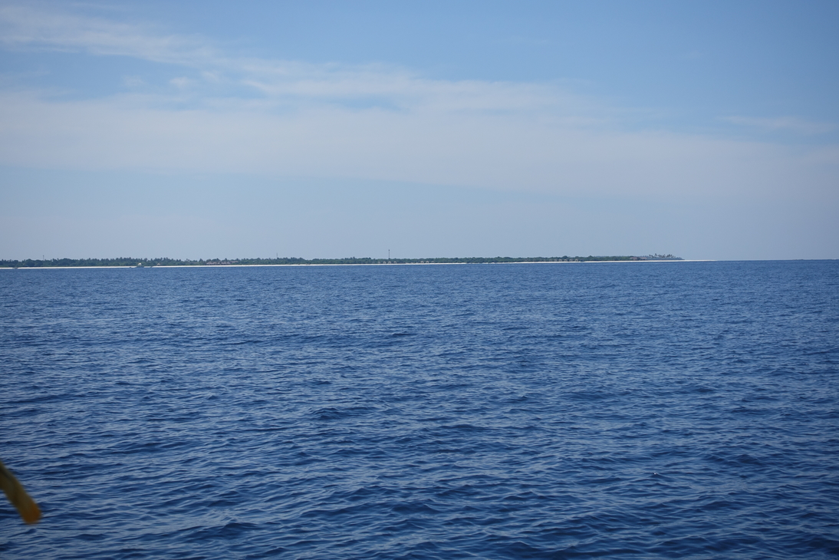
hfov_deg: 28.8
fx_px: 1632
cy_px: 280
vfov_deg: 19.5
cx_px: 420
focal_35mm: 70
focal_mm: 25.7
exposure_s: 1/250
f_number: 4
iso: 125
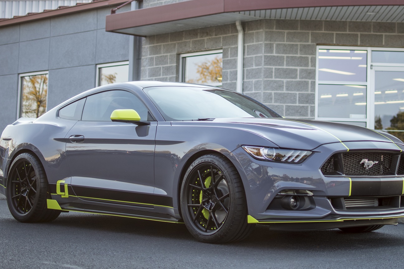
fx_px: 906
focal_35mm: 81
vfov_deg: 16.8
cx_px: 257
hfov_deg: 25.1
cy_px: 83
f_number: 1.8
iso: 100
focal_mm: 35
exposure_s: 1/800
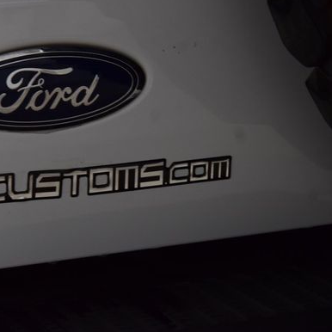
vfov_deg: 13.3
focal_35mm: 131
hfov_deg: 13.3
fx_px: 1421
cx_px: 65
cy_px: 152
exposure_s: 1/30
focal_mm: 62
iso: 900
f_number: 7.1
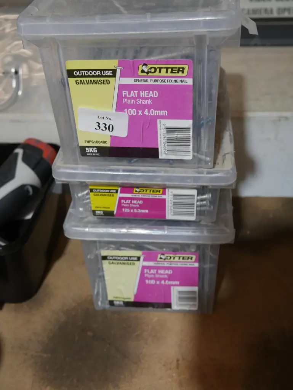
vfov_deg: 42.9
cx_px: 146
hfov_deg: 32.9
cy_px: 195
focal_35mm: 44
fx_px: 496
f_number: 4.7
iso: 640
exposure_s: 1/60
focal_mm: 22
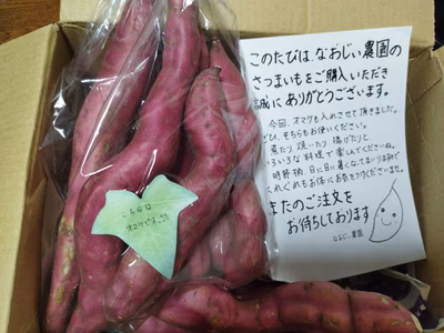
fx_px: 346
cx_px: 222
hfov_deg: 65.3
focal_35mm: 27
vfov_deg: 51.4
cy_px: 166
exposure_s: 1/50
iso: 188
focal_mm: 4.7
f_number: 1.79
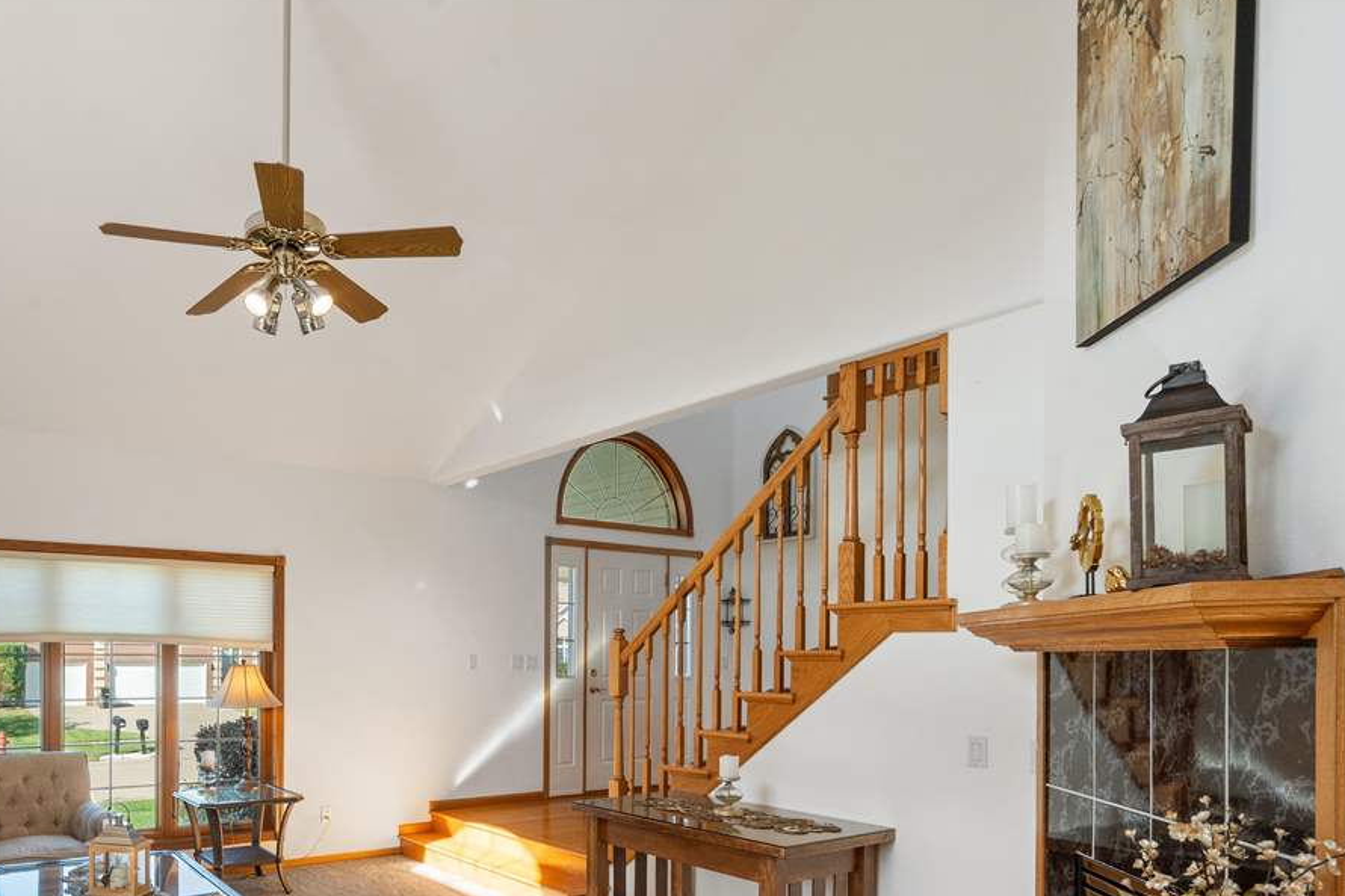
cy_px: 634
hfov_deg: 72.5
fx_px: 859
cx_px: 391
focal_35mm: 23
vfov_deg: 53.4
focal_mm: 16
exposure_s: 1/200
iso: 400
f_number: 10
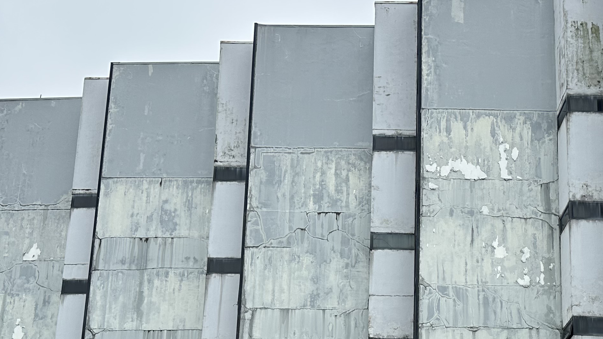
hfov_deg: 36.8
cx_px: 403
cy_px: 354
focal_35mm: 56
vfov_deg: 20.6
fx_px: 895
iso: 80
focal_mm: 6.86
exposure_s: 1/3247
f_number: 1.78
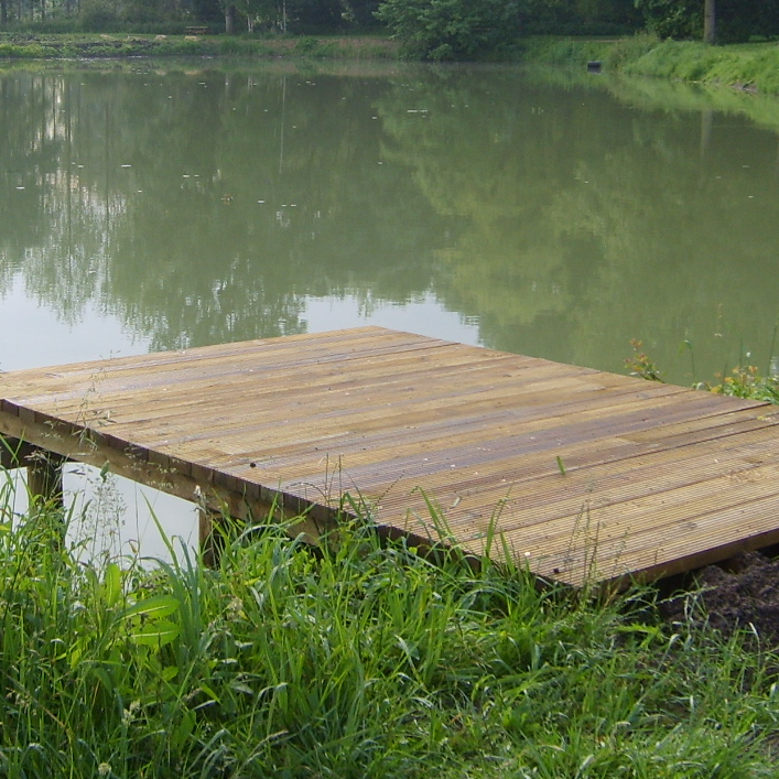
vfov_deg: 24.5
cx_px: 303
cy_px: 248
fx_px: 1782
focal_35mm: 70
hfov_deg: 24.6
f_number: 2.8
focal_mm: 5.8
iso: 50
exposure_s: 1/250
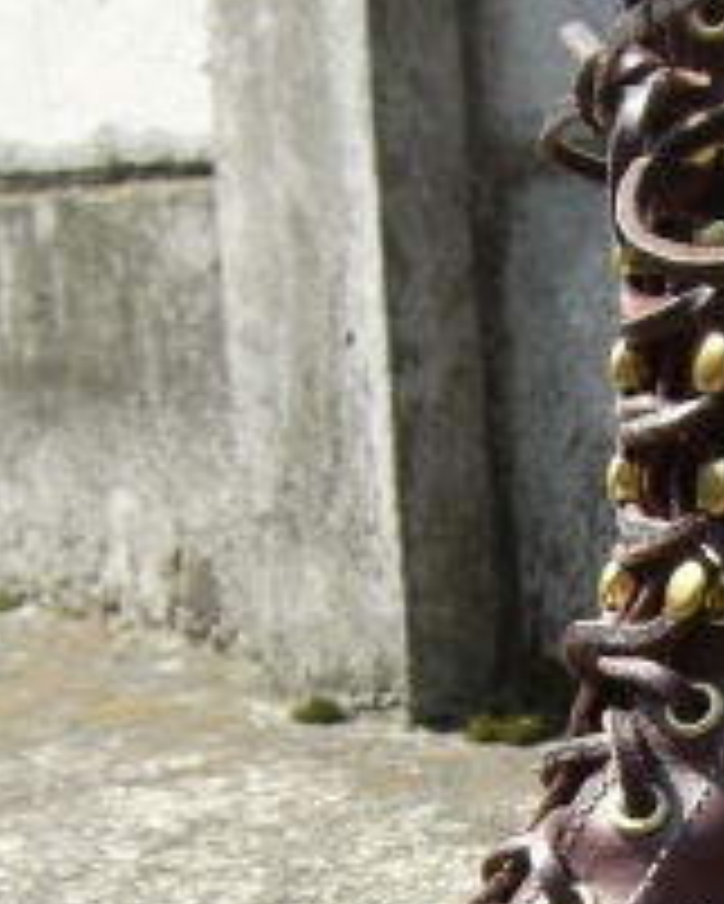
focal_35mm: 118
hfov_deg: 12.9
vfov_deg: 15.9
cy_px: 967
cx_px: 782
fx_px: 3158
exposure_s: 1/200
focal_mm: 6.2
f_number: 4.3
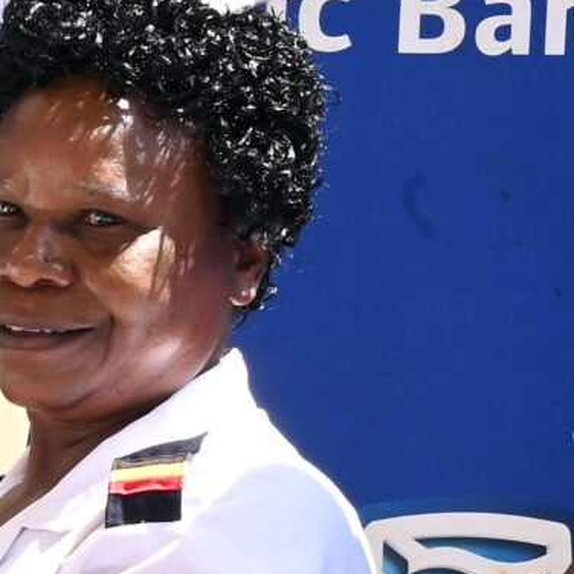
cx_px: -611
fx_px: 6078
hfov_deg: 5.3
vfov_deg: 5.4
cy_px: 488
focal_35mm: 324
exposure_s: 1/100
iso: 800
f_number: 20
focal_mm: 56
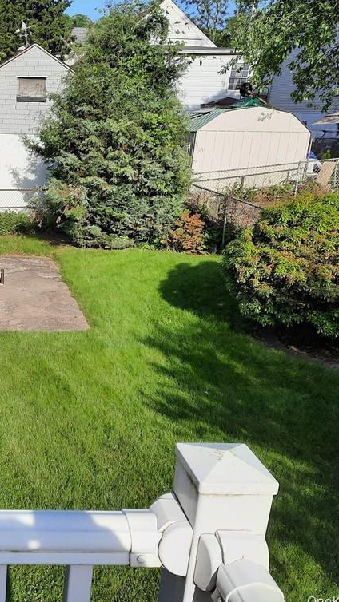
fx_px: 591
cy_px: 305
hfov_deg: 29.3
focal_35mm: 37
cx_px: -21
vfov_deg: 54.0
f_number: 2
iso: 32
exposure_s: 1/876
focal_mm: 4.6
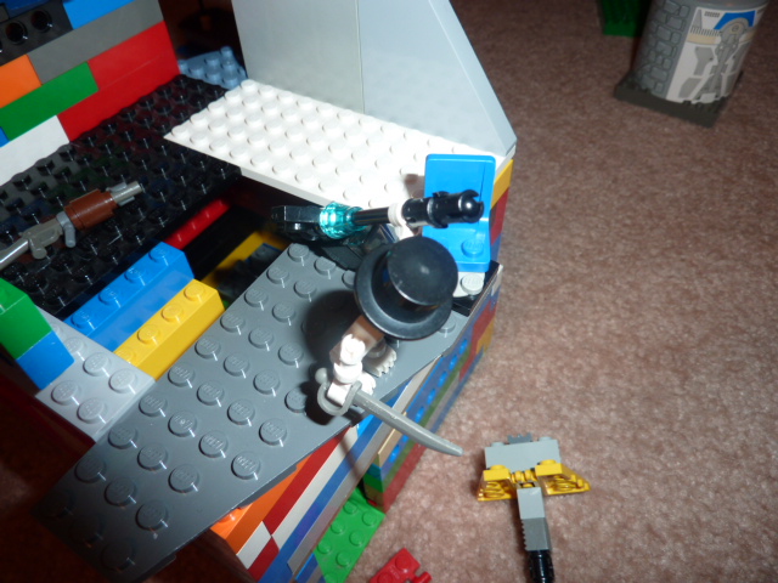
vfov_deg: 54.9
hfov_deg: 69.4
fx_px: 562
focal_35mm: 25
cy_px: 292
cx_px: 389
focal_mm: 4.1
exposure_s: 1/30
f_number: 4
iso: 100
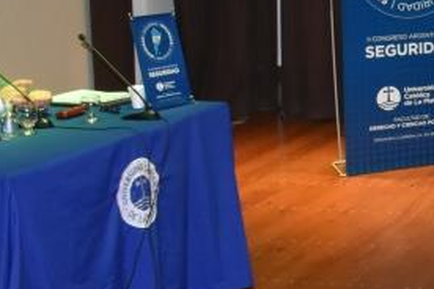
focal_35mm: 100
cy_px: 45
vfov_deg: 13.6
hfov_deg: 17.7
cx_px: 698
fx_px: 1205
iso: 3200
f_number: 7.1
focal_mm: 18
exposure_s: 1/60
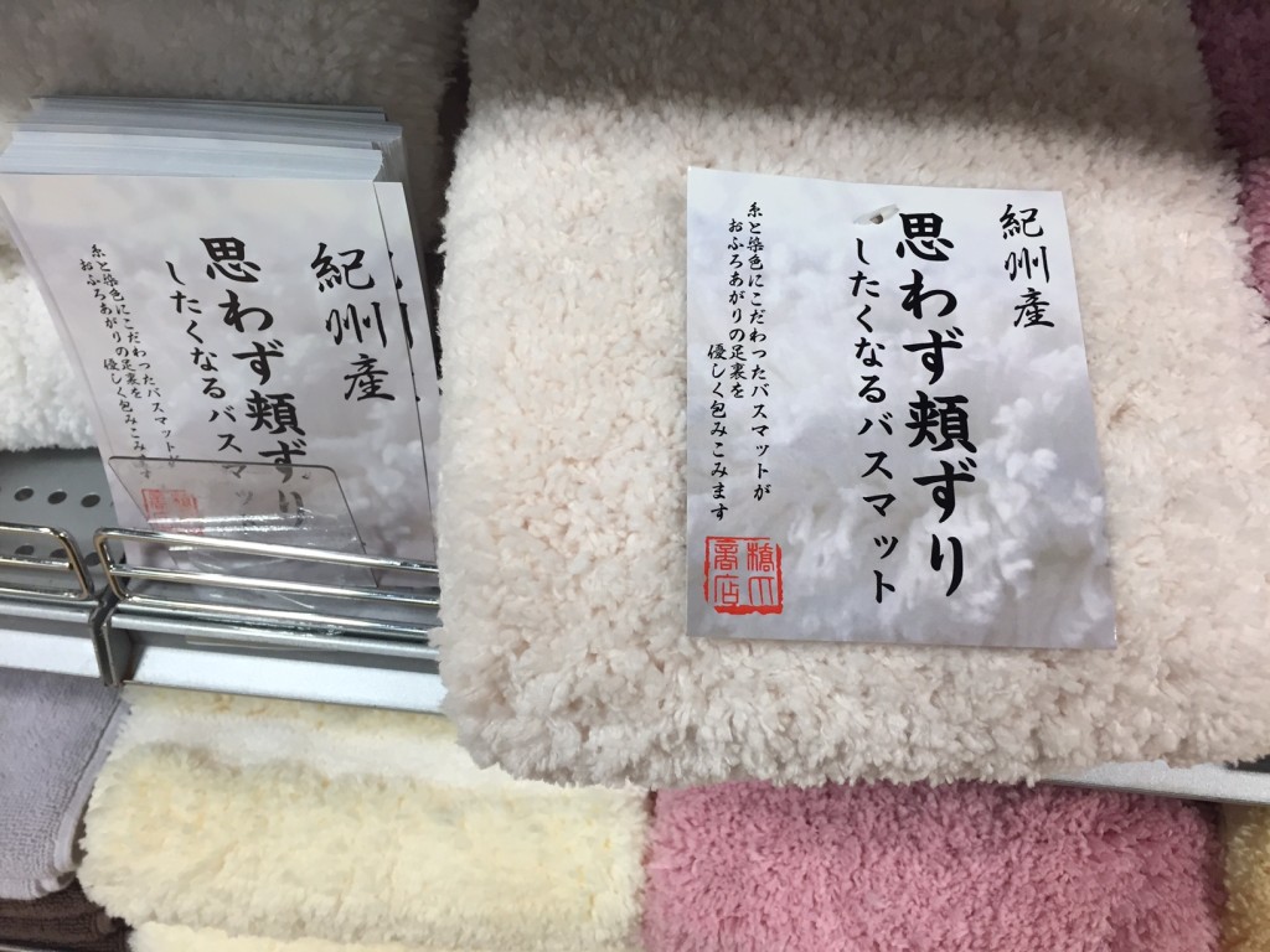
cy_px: 476
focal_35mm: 29
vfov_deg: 48.2
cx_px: 635
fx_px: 1064
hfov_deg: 61.7
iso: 32
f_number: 2.2
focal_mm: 4.15
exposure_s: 1/30
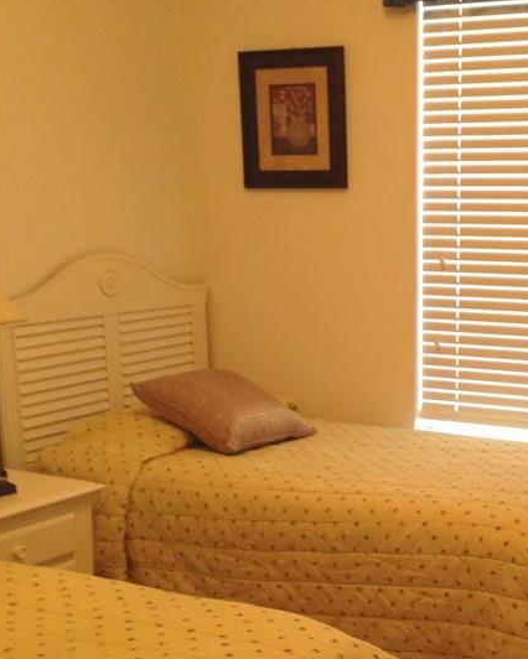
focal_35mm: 62
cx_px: 482
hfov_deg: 23.9
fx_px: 1210
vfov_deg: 30.3
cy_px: 421
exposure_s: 1/20
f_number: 2.4
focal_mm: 4.13
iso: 125
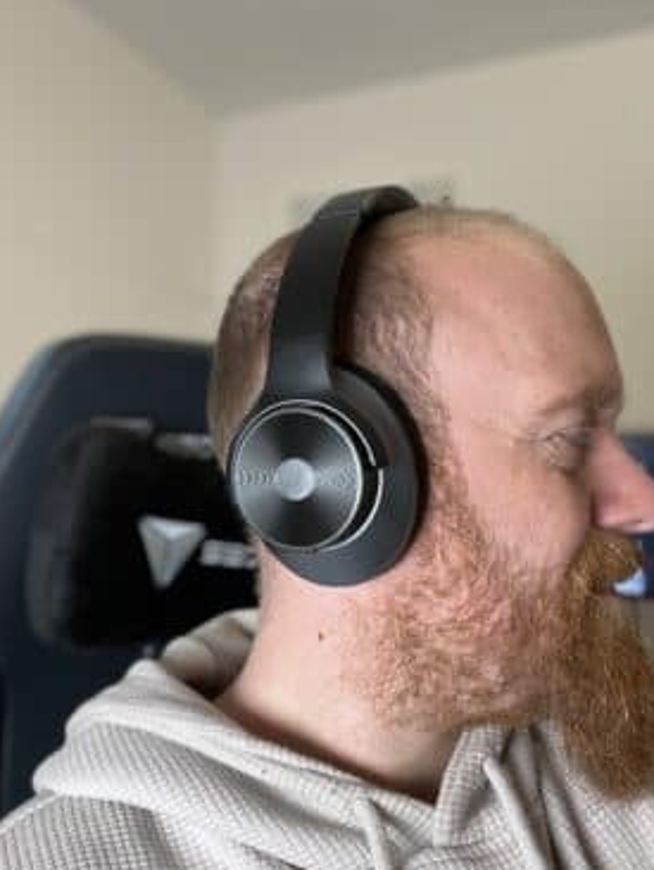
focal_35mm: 32
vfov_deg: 56.8
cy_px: 454
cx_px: 325
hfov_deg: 44.2
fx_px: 805
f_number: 2.2
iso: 50
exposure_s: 1/50
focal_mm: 2.71
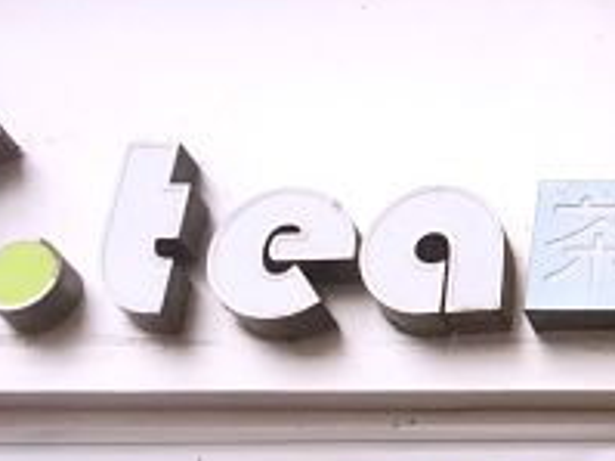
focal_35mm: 102
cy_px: 79
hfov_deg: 17.3
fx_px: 1811
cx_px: 924
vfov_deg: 14.4
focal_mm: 4.15
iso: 32
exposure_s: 1/156
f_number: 2.2
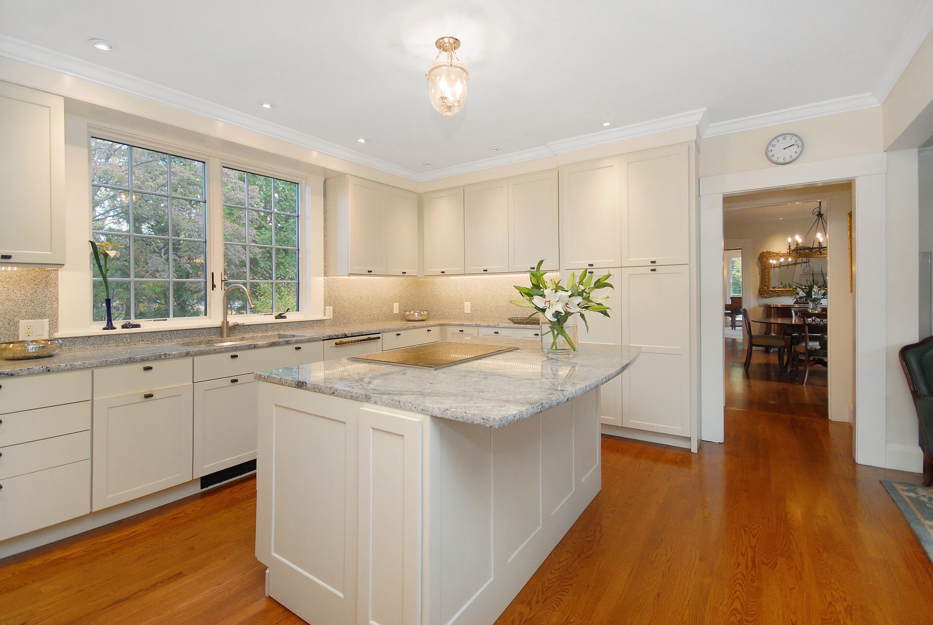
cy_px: 312
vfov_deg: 77.5
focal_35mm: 15
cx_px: 466
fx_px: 389
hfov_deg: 100.3
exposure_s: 1/60
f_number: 5
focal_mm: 10
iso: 400
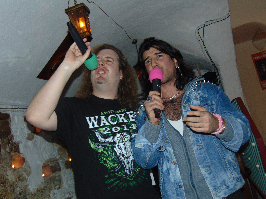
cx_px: 133
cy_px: 100
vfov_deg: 36.8
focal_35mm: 39
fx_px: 300
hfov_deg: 47.9
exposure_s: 1/8
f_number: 3.3
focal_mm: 6.9
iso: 200
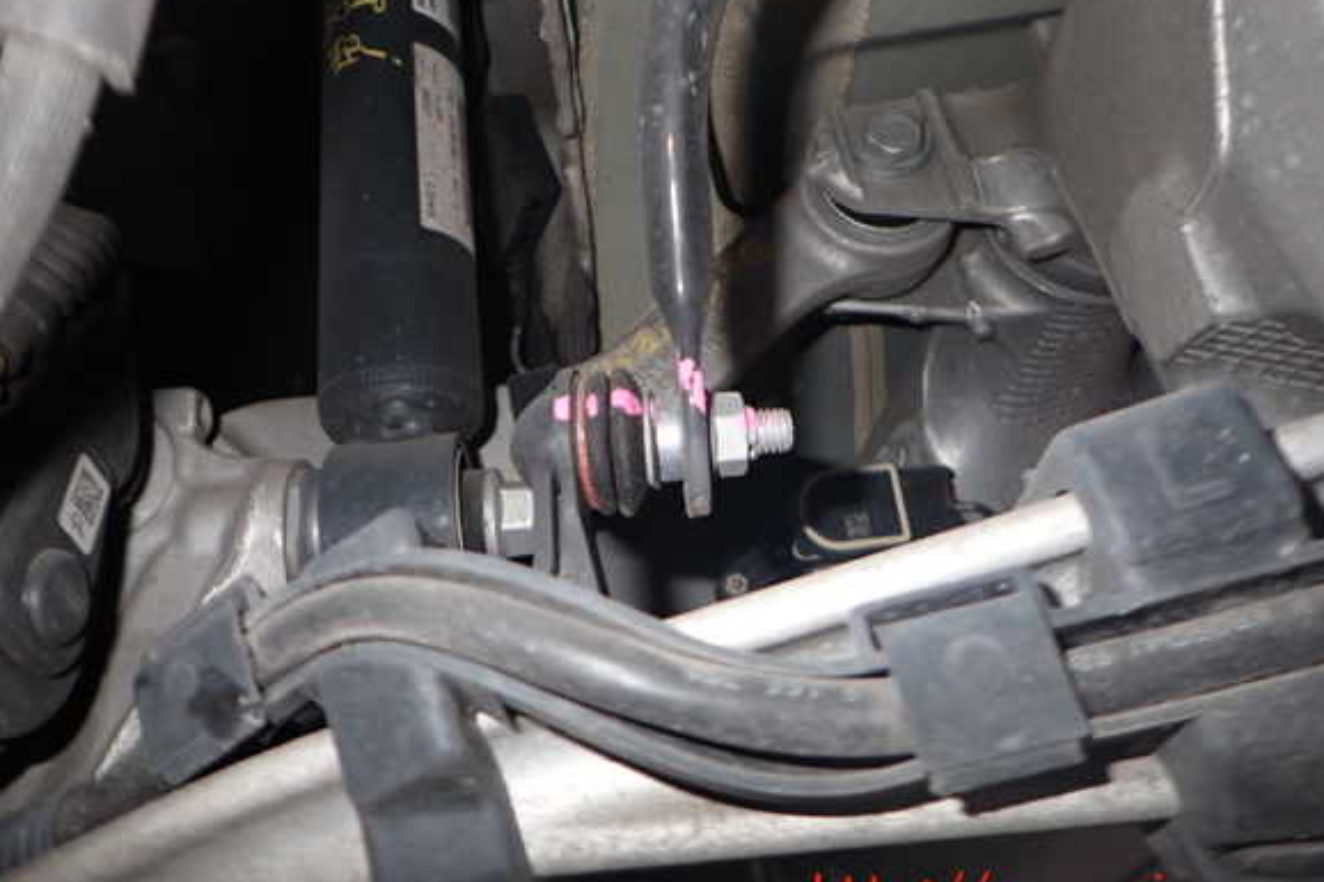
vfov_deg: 47.9
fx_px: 993
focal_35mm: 27
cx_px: 644
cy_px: 410
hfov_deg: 67.4
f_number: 5.6
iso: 200
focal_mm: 4.5
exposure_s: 1/30
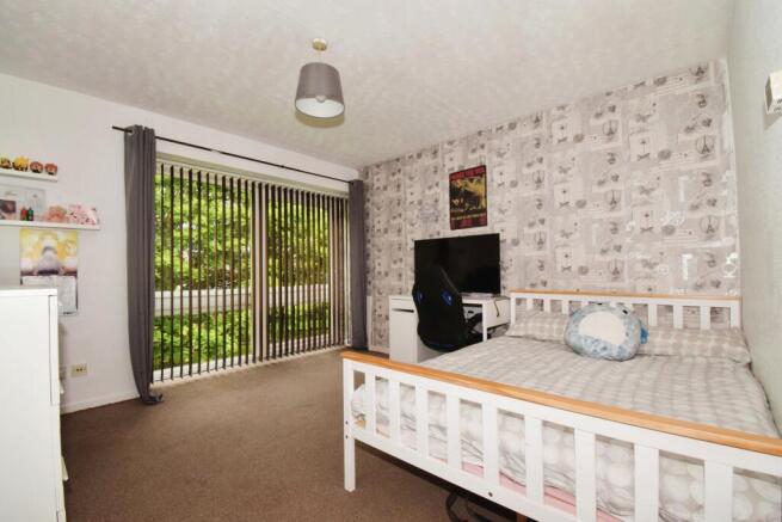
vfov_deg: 77.4
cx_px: 391
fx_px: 326
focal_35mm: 15
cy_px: 261
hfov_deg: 100.4
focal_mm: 10
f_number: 13
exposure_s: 1/60
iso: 1000
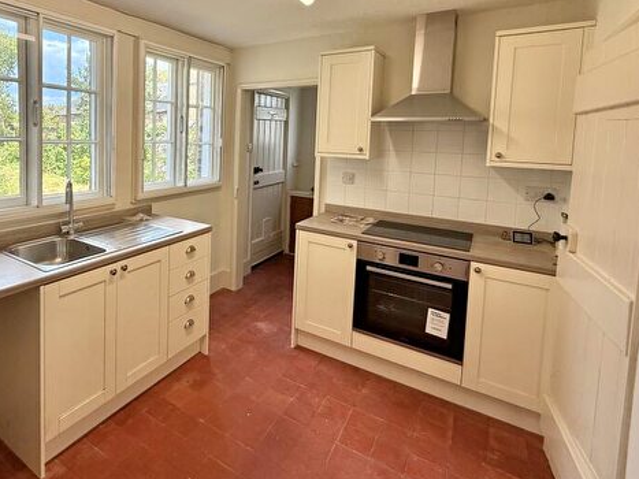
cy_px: 162
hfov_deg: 76.3
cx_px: 208
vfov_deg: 62.0
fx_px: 388
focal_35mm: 21
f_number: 2.2
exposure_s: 1/173
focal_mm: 2.22
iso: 64
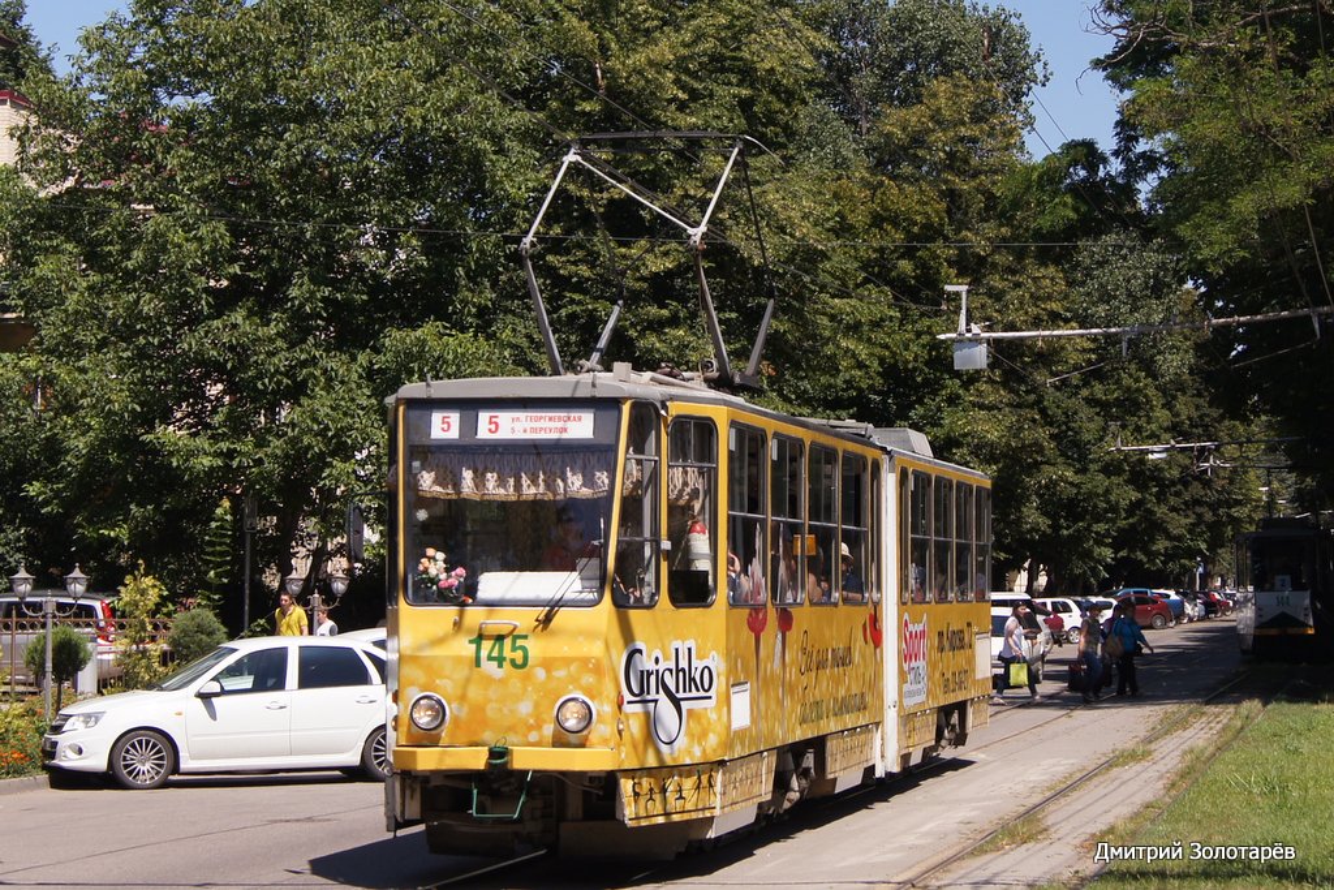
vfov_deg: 29.9
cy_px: 445
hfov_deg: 43.6
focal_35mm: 45
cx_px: 667
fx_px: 1668
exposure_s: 1/125
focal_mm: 30
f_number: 7.1
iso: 100
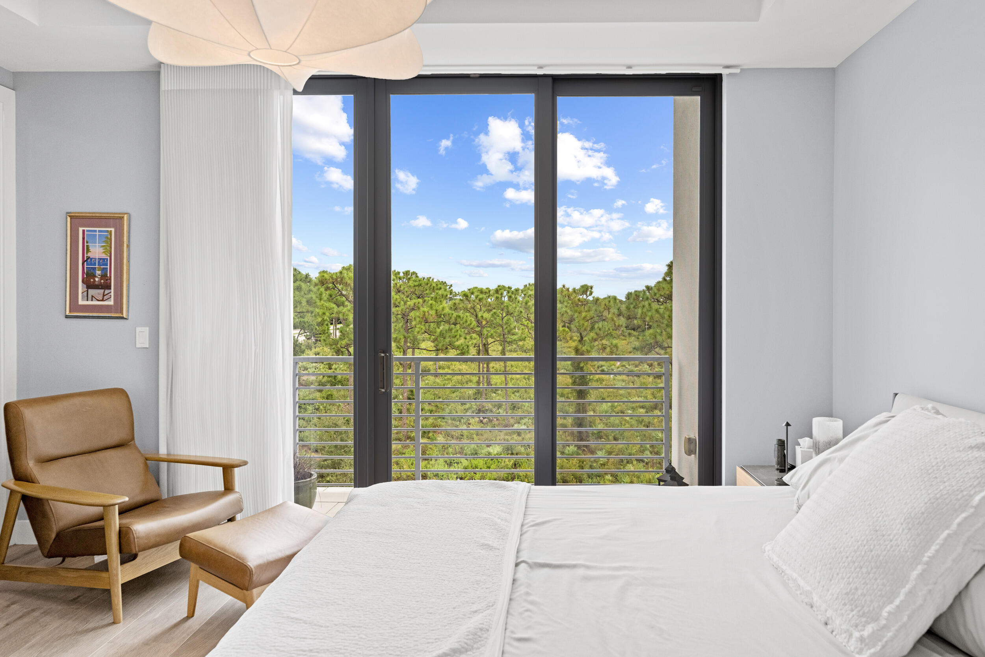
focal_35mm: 24
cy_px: 328
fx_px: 657
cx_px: 492
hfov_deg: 73.7
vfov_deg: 53.1
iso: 500
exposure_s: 1/40
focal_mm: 24
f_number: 8
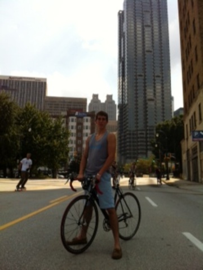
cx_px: 102
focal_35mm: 35
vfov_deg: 52.6
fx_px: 274
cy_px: 135
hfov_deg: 40.7
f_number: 2.8
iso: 80
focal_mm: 3.85
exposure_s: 1/1371
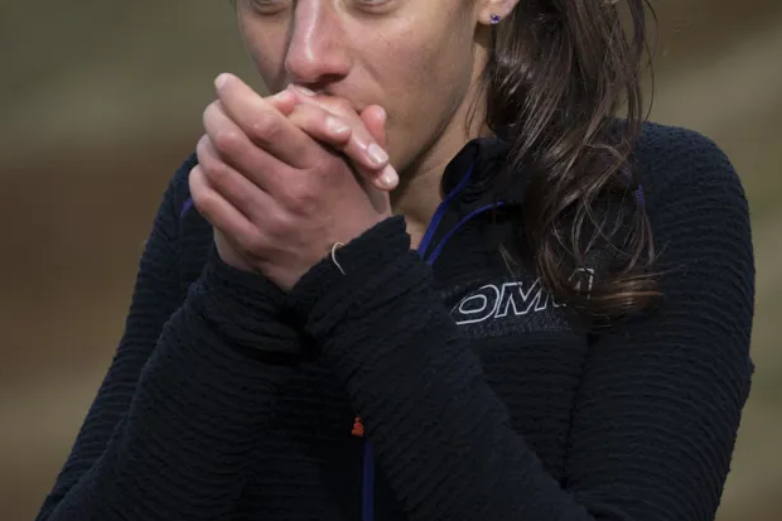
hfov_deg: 8.0
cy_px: 319
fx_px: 5603
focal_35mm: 258
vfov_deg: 5.3
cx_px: 476
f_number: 5
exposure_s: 1/1600
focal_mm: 200
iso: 1600
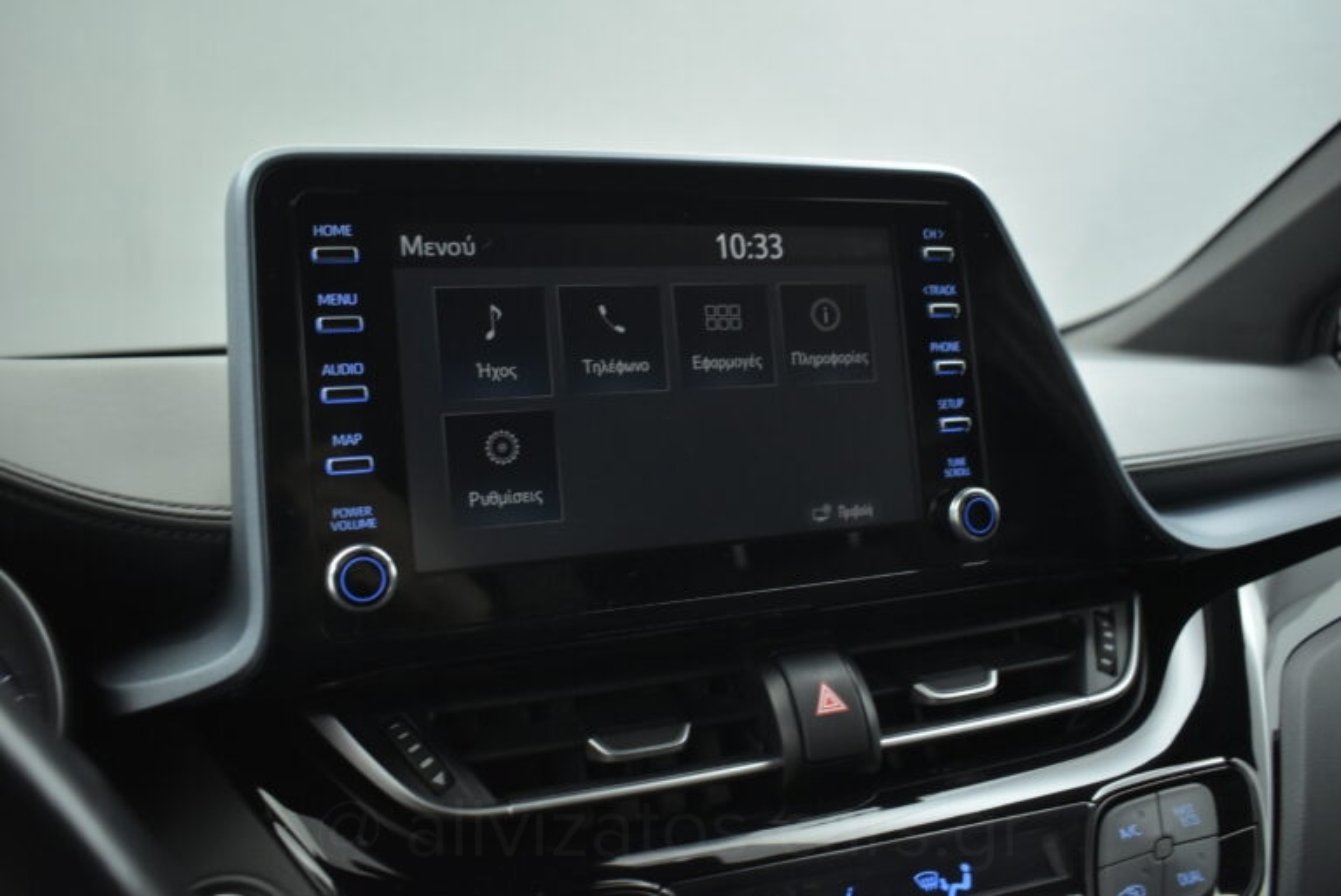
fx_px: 1118
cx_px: 670
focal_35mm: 30
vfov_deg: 43.7
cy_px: 448
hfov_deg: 61.9
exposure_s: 1/60
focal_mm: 20
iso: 1600
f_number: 3.5
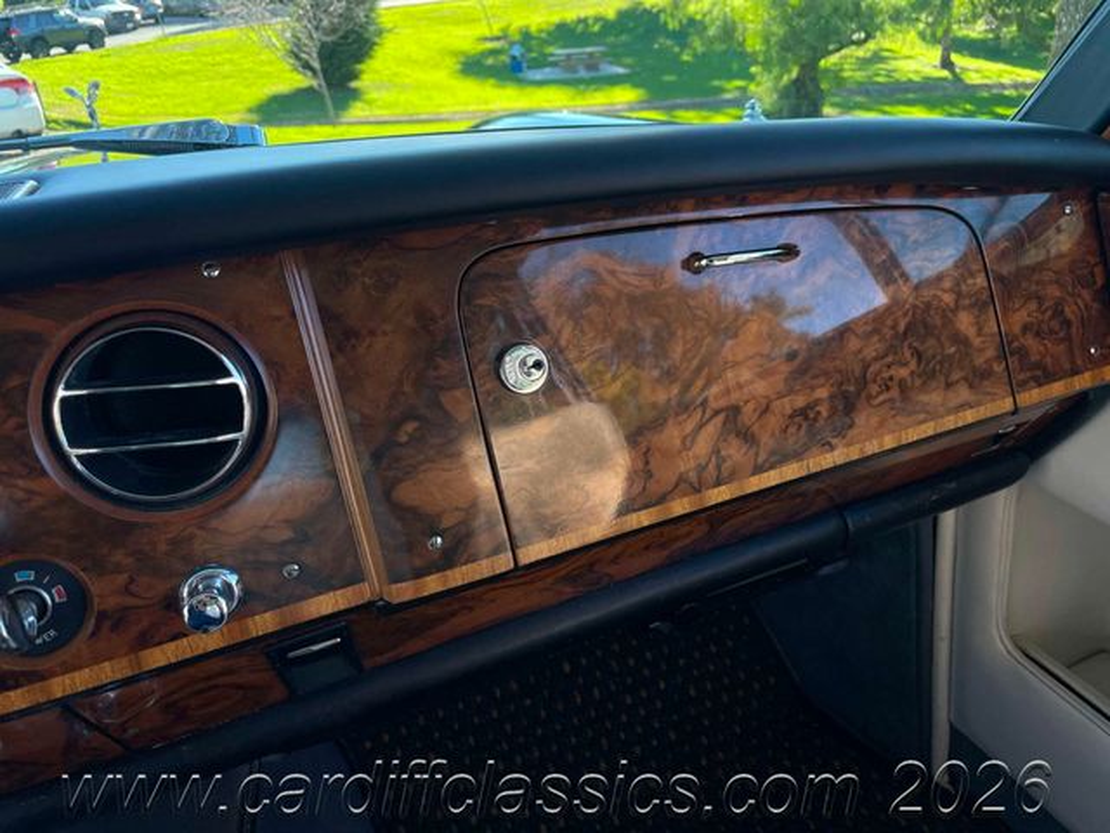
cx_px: 555
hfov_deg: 67.3
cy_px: 416
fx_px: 834
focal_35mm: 26
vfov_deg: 53.1
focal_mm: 4.2
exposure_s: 1/471
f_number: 1.6
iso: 50
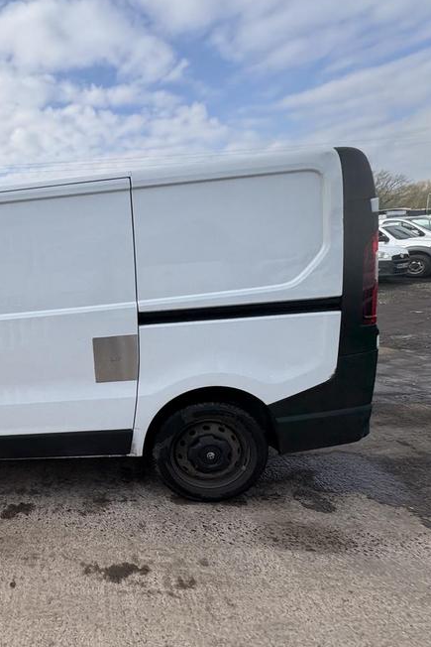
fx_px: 359
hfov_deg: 52.9
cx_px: 30
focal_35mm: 20
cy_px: 322
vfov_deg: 84.0
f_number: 2.2
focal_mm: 2.22
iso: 40
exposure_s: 1/1217
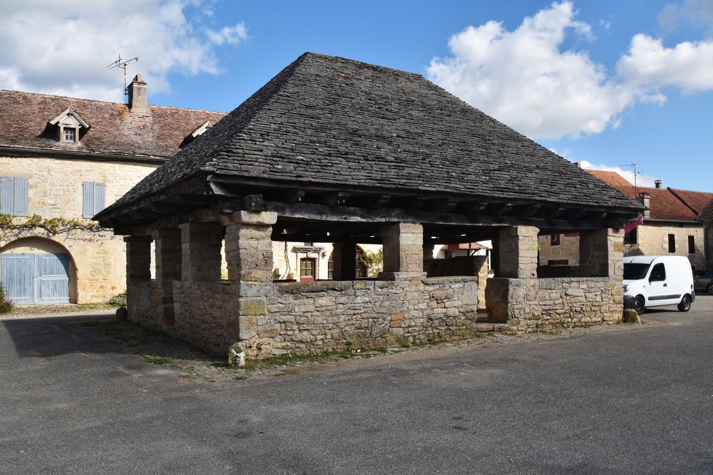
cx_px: 356
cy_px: 238
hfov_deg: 61.9
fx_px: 594
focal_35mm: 30
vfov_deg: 43.6
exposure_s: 1/320
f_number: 9
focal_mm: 20
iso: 200
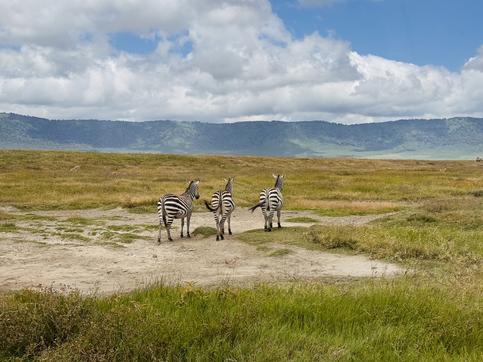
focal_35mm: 48
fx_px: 670
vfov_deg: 30.3
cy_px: 181
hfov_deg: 39.7
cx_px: 242
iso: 64
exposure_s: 1/6410
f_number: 1.78
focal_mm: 6.76
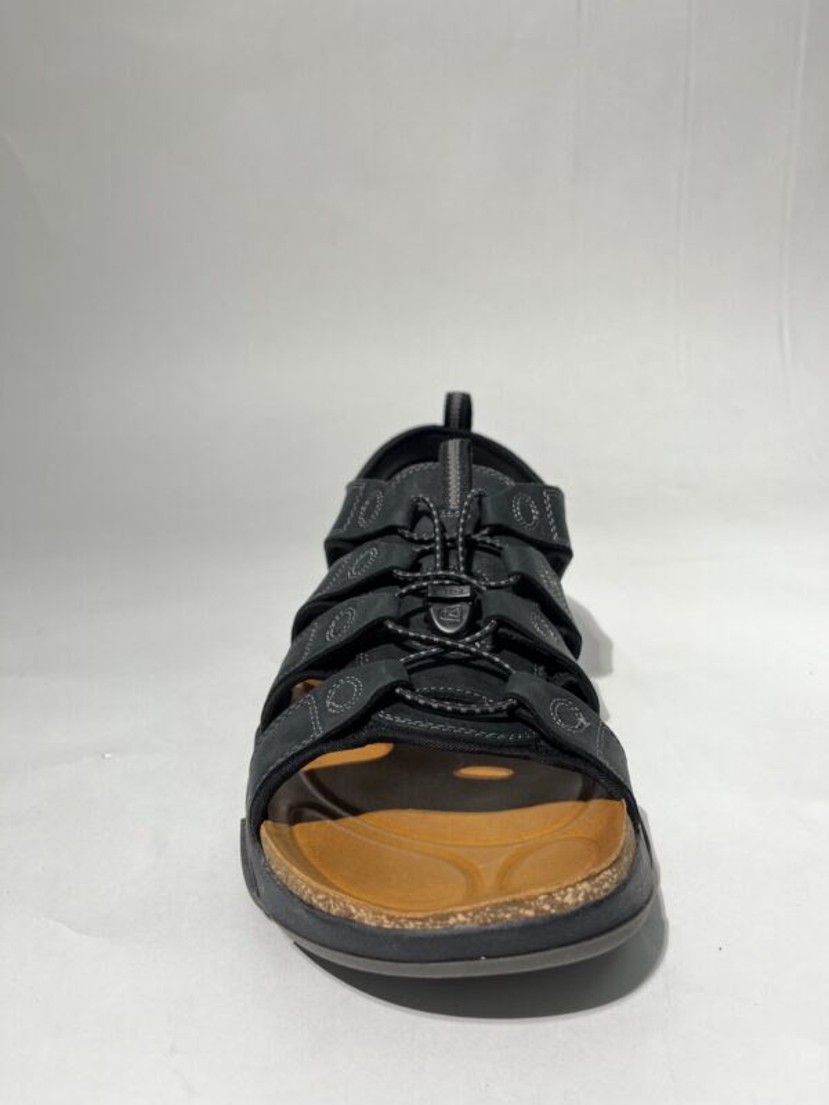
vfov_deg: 67.3
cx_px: 414
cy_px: 552
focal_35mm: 26
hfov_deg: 53.1
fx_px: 830
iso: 32
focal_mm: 5.1
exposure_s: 1/137
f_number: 1.6
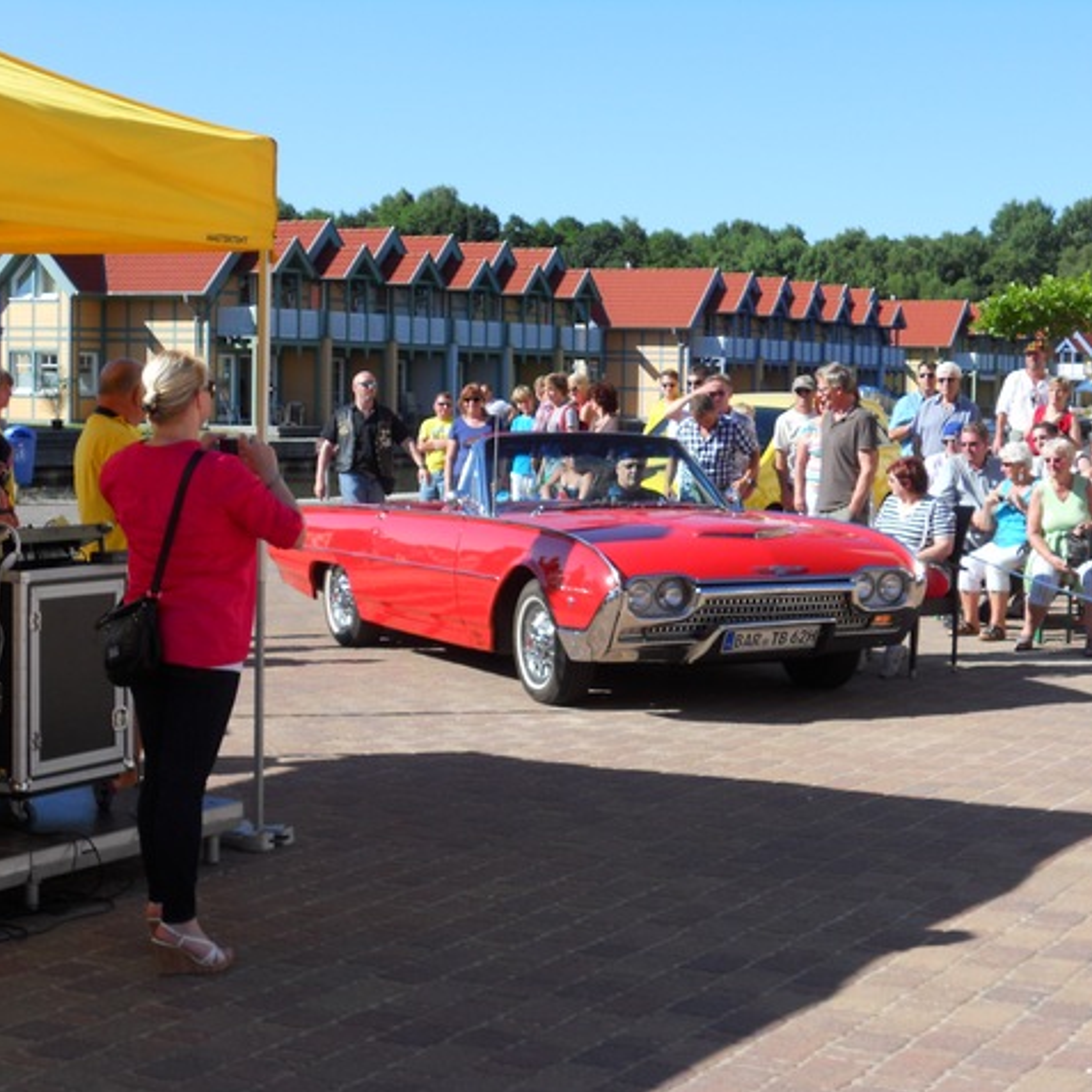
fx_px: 2284
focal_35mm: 64
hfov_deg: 26.8
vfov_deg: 26.9
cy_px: 547
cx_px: 687
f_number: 4.8
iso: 80
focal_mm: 9.8
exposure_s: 1/320
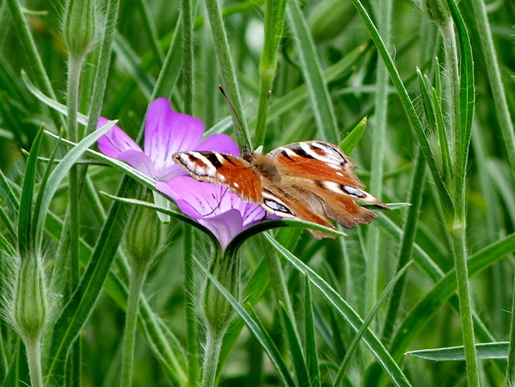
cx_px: 258
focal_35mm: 799
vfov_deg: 1.9
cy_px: 194
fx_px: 11887
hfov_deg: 2.5
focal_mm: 108
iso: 125
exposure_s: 1/125
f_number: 5.2
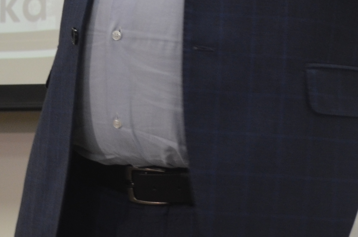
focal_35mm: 184
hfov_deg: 11.1
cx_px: -16
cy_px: -202
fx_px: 1826
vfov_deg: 7.2
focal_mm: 28
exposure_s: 1/30
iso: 400
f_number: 4.5
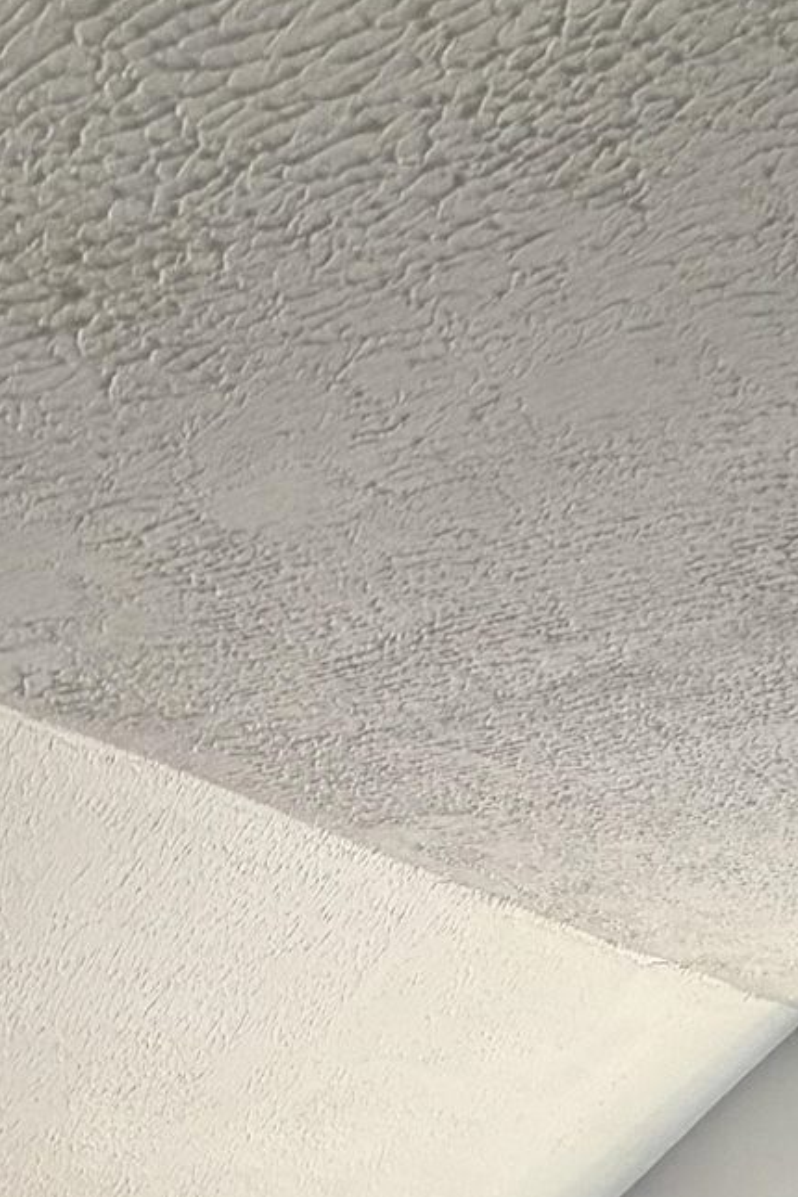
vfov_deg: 29.5
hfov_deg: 25.9
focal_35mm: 52
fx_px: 1729
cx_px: 501
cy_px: 1611
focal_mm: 2.22
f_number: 2.2
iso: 320
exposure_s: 1/60
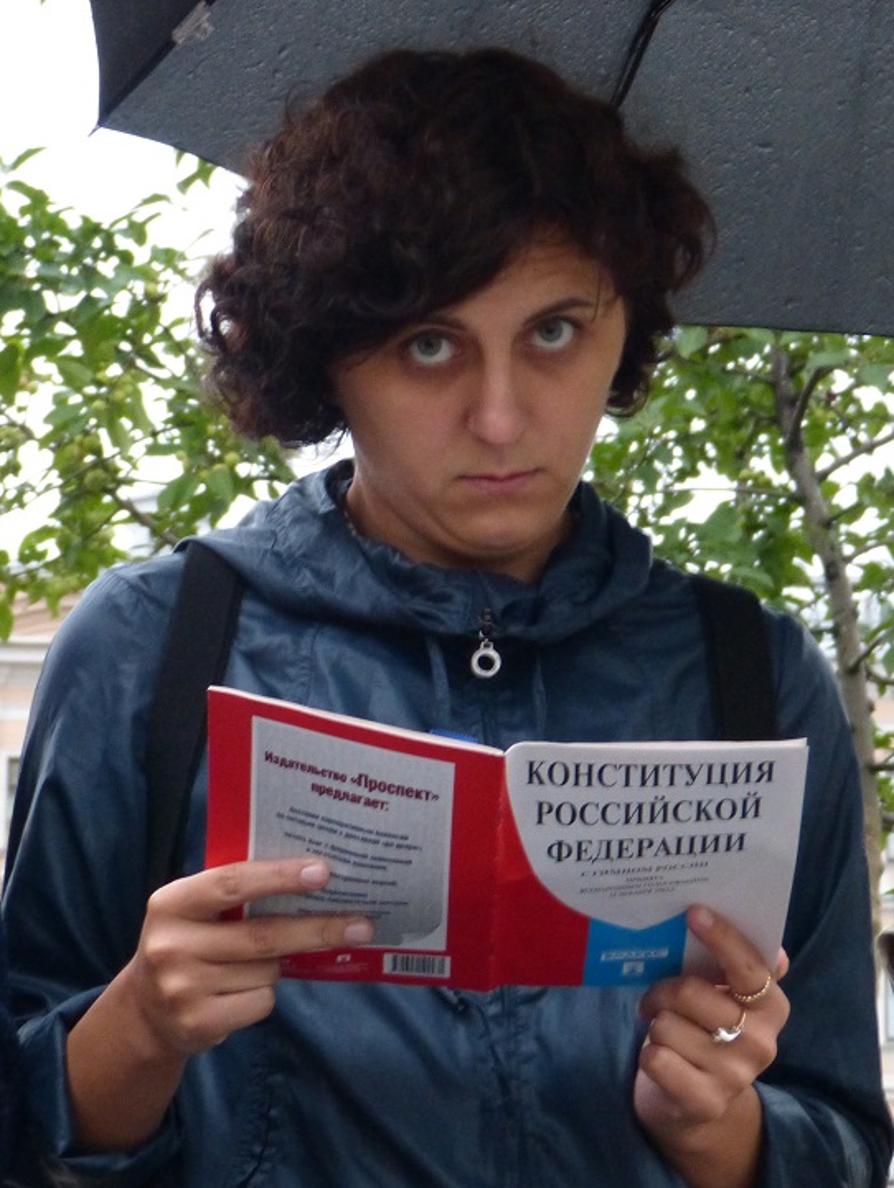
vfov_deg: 25.3
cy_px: 594
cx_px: 447
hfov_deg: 19.2
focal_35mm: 77
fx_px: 2645
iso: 400
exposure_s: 1/13
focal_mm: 13.8
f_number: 3.3
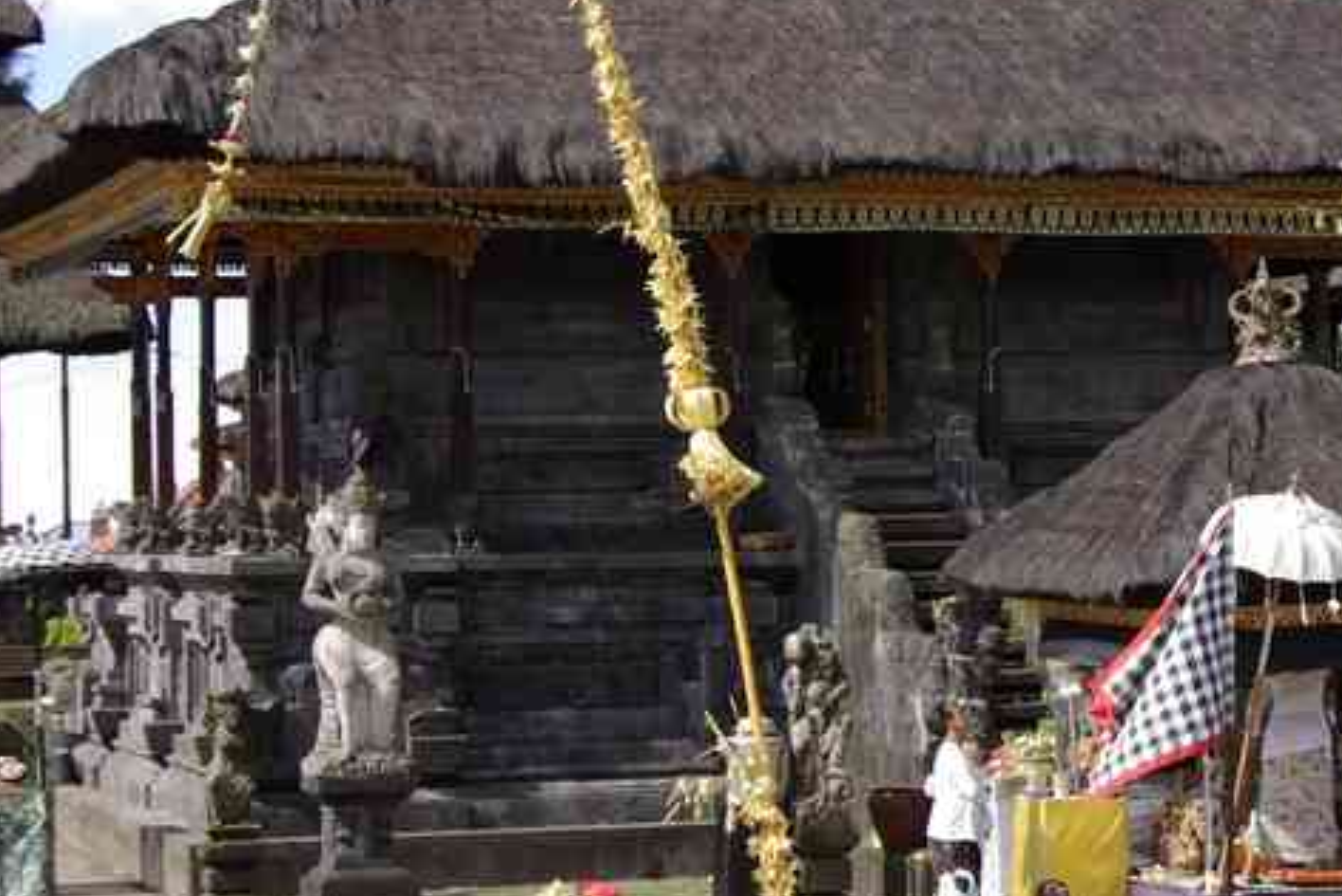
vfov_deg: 12.3
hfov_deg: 18.3
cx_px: 943
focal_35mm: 111
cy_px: 407
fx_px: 4141
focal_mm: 35
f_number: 6.7
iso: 100
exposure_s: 1/125
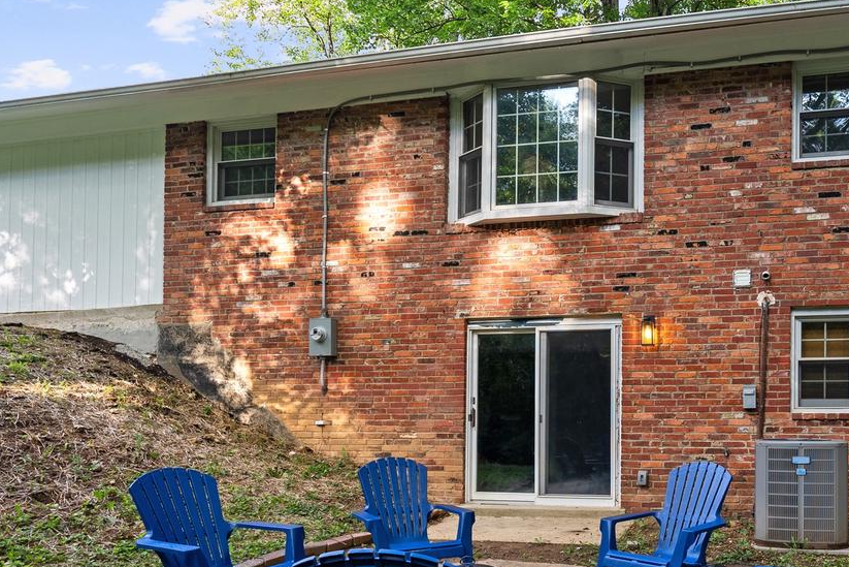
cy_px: 335
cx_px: 543
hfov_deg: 64.3
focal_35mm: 28
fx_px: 660
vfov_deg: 46.2
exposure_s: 1/100
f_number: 4.5
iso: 320
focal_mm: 16
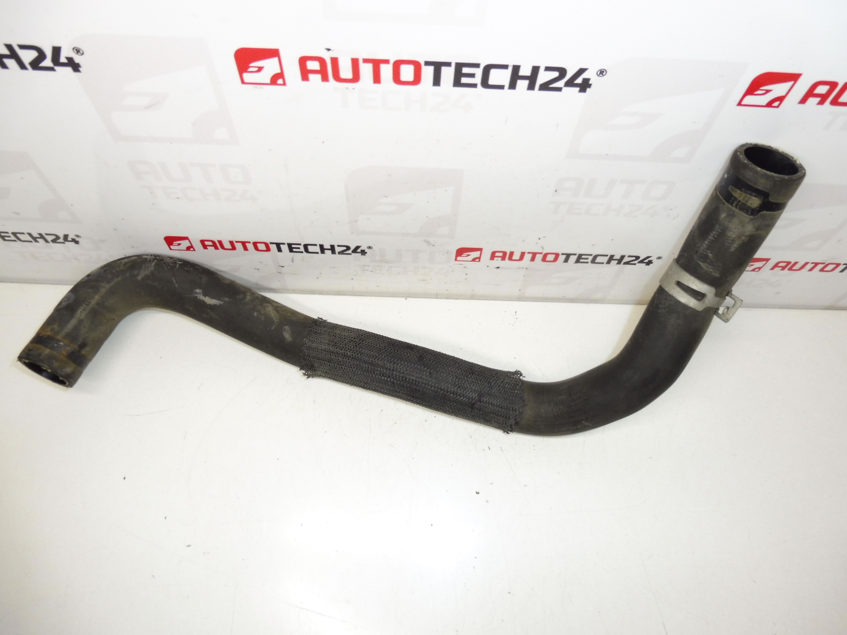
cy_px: 318
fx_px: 587
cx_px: 424
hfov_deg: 71.6
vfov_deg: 56.8
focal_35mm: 24
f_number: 3.5
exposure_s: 1/100
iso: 200
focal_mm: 4.3
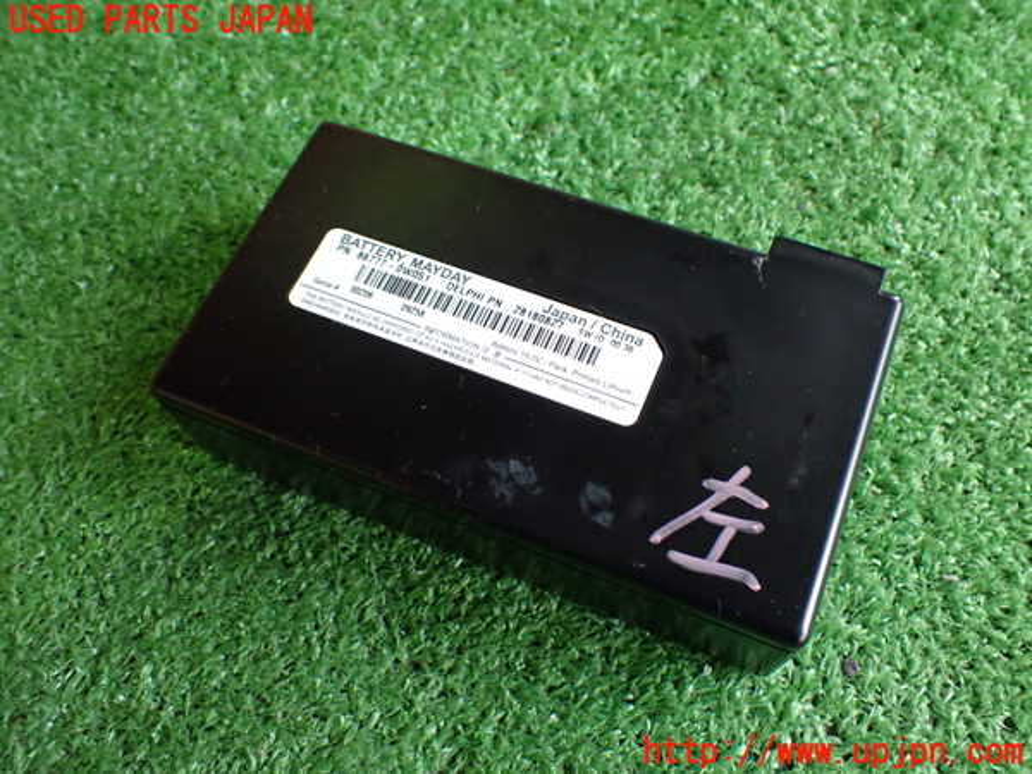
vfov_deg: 44.2
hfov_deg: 56.8
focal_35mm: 32
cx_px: 516
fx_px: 954
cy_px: 387
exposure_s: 1/30
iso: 800
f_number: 2.4
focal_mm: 5.79
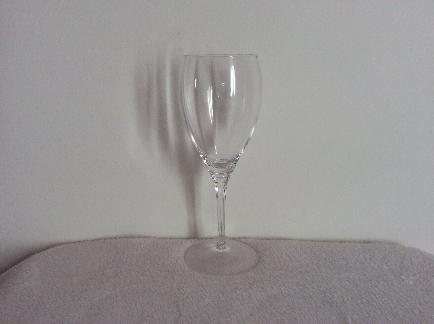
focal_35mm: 32
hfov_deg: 56.9
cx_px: 217
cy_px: 162
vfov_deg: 44.1
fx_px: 401
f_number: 2.4
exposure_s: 1/100
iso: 50
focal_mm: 3.3
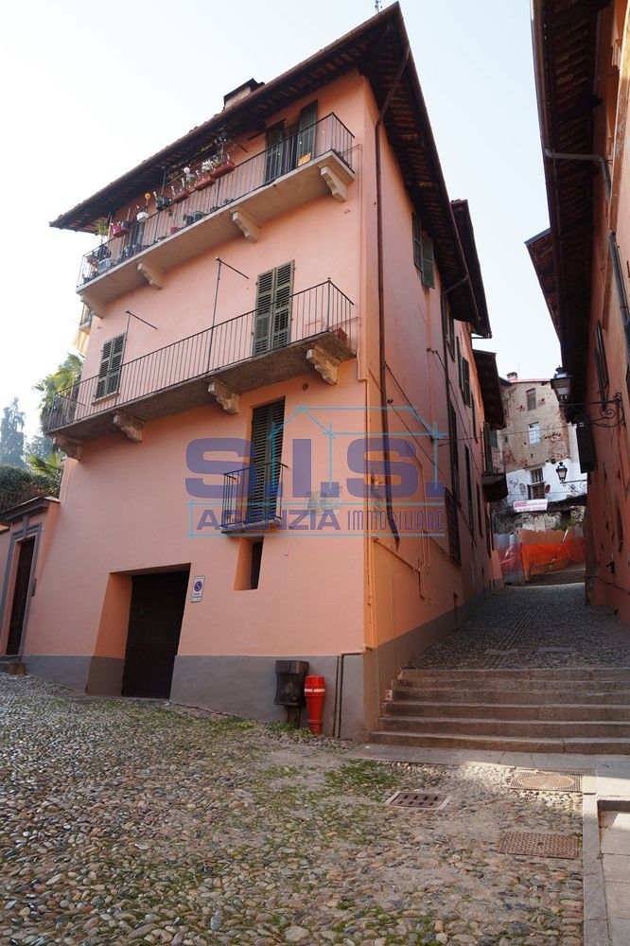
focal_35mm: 24
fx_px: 630
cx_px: 315
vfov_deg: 73.8
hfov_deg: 53.1
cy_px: 473
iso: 100
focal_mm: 16
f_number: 5
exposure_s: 1/250
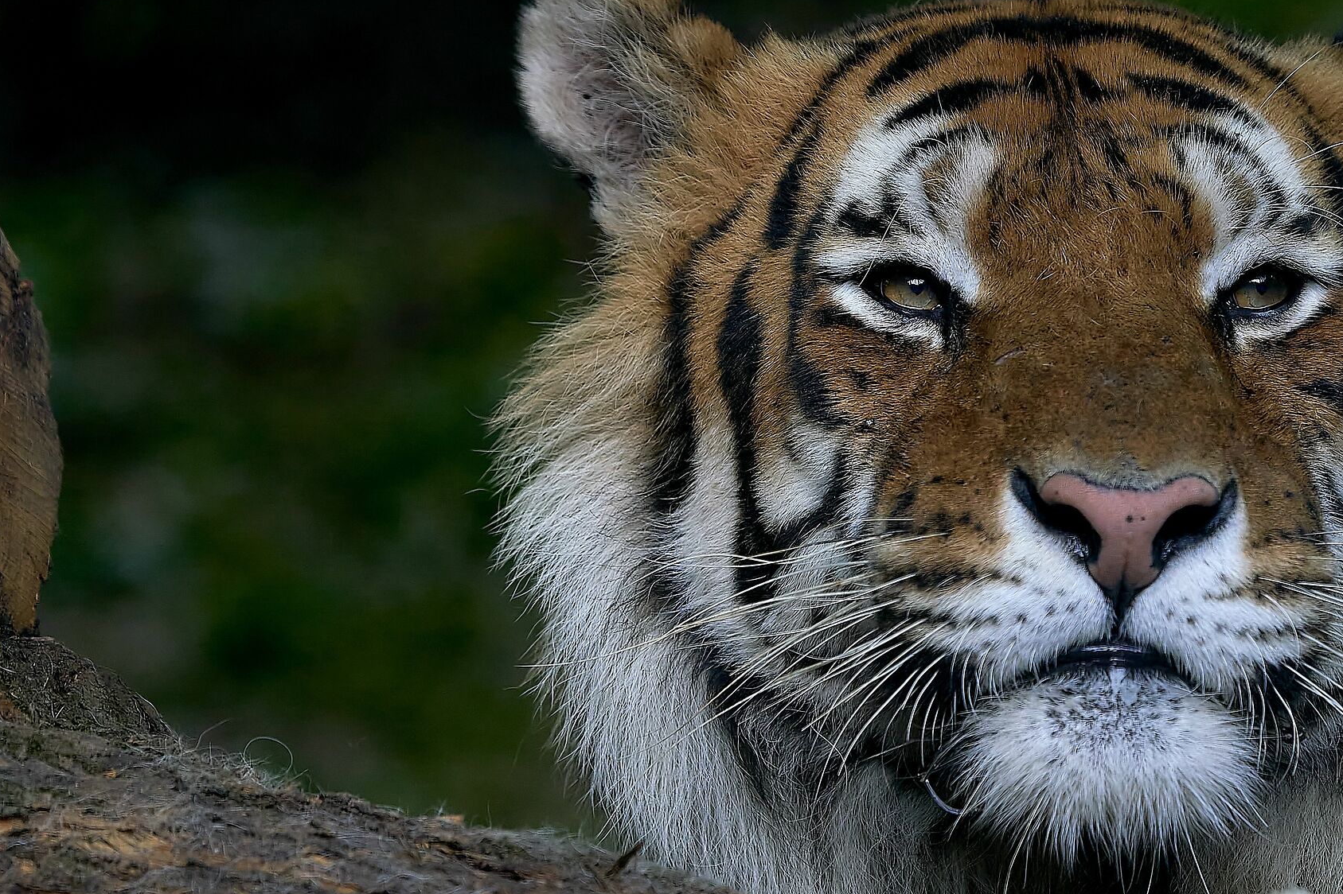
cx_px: 645
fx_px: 13427
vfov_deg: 3.8
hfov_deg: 5.7
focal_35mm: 360
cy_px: 387
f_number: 5.6
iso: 2500
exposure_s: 1/1000
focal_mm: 253
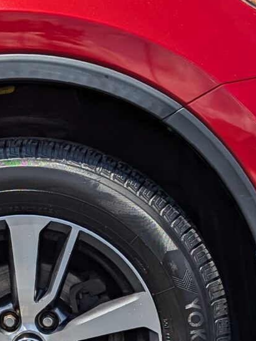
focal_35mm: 113
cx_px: 131
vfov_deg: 16.9
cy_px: 360
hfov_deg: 13.1
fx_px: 1113
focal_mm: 6.9
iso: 19
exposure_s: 1/1185
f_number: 1.68
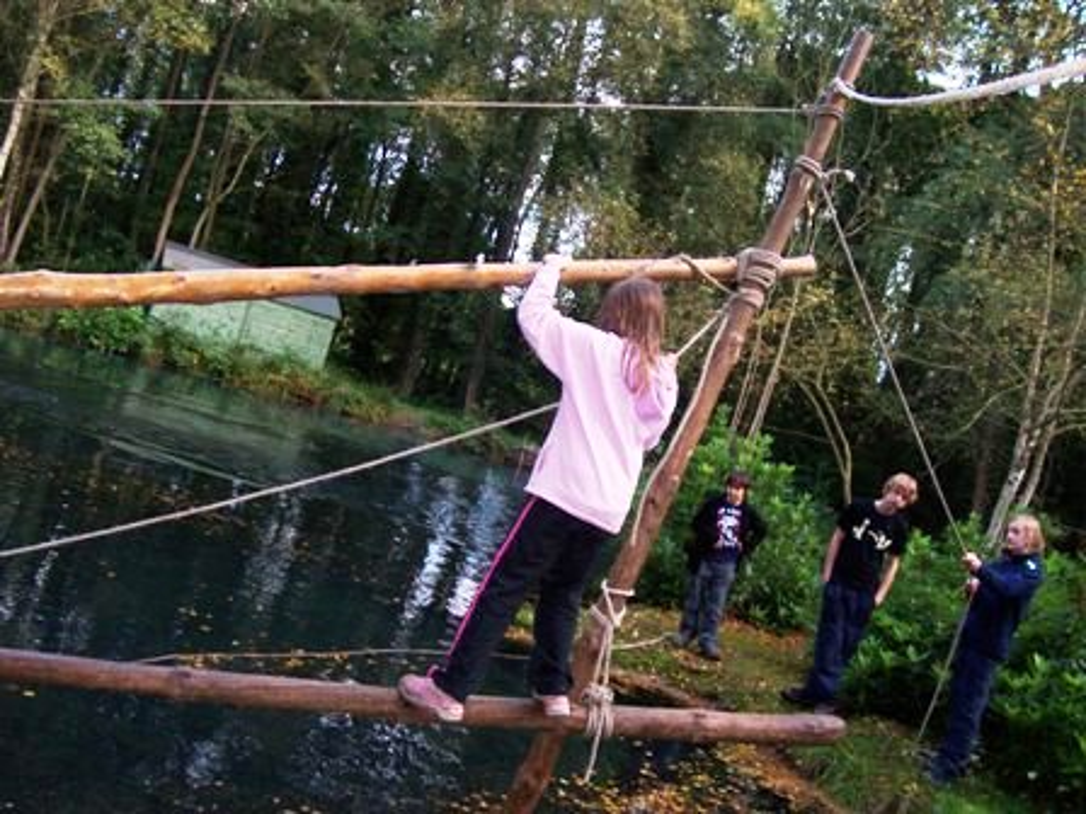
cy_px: 407
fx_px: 1067
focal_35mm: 34
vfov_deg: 41.8
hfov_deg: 54.0
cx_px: 543
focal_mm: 5.6
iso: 140
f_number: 2.7
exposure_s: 1/112
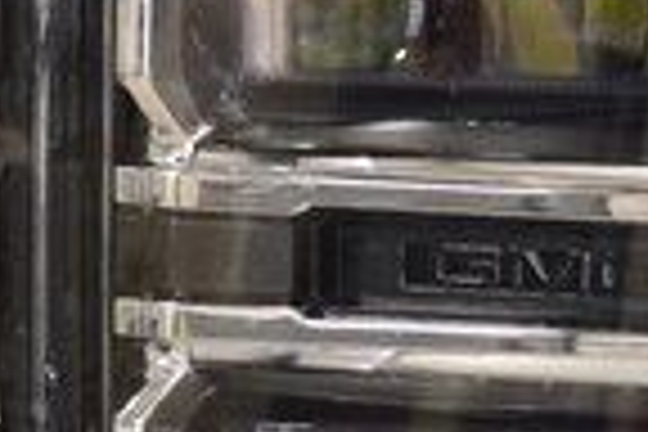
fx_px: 13445
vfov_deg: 1.8
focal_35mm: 747
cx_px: 576
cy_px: 466
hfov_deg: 2.8
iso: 1000
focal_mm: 70
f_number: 7.1
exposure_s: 1/30
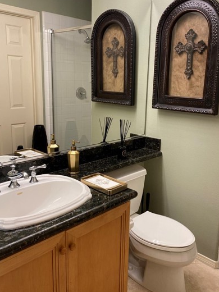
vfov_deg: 56.8
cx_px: 122
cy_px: 142
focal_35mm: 32
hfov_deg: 44.1
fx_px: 270
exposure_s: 1/120
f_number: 1.8
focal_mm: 4.25
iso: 125
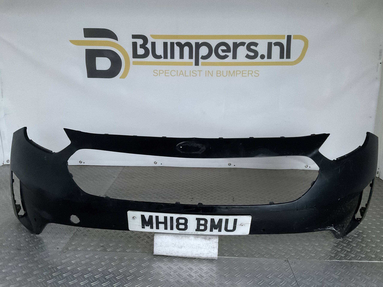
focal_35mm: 29
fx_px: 321
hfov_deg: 61.7
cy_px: 144
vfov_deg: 48.2
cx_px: 192
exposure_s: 1/25
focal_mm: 3
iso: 400
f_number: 1.8
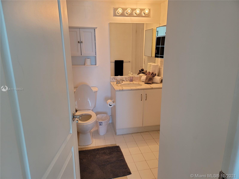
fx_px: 166
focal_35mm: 24
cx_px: 120
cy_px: 90
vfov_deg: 56.8
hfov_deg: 71.6
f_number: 1.8
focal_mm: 6.7
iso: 125
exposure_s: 1/119
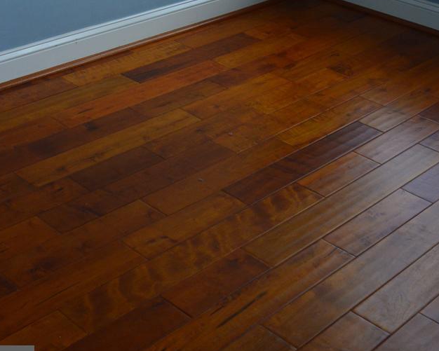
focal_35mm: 69
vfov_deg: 19.9
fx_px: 897
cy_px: -135
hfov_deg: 27.5
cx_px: 218
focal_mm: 20
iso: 400
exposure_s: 1/80
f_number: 8
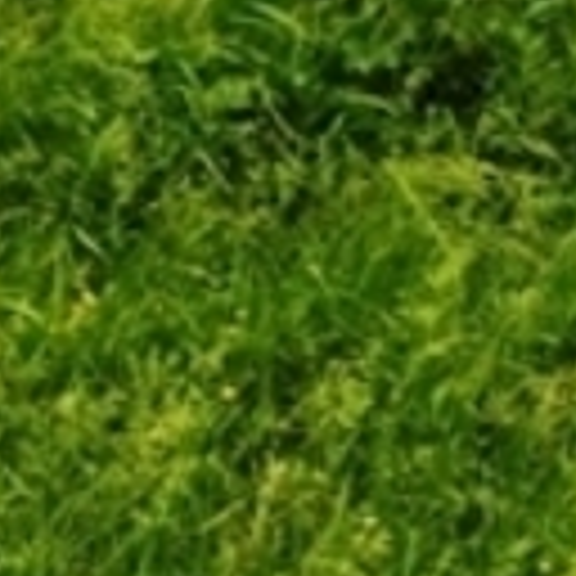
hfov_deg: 9.4
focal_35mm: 175
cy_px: -542
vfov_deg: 9.4
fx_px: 3294
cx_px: 1130
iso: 200
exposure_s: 1/200
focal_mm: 22
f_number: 10
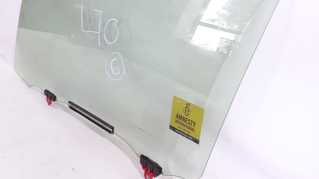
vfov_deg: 34.1
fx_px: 288
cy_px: 50
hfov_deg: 58.0
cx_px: 171
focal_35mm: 34
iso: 160
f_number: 1.7
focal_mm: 3.93
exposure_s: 1/50
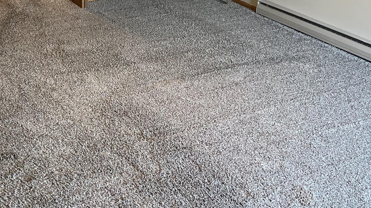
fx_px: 492
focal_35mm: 50
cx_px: 99
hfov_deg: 40.3
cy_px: -20
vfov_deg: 22.6
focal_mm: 5.1
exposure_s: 1/60
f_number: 1.6
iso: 500
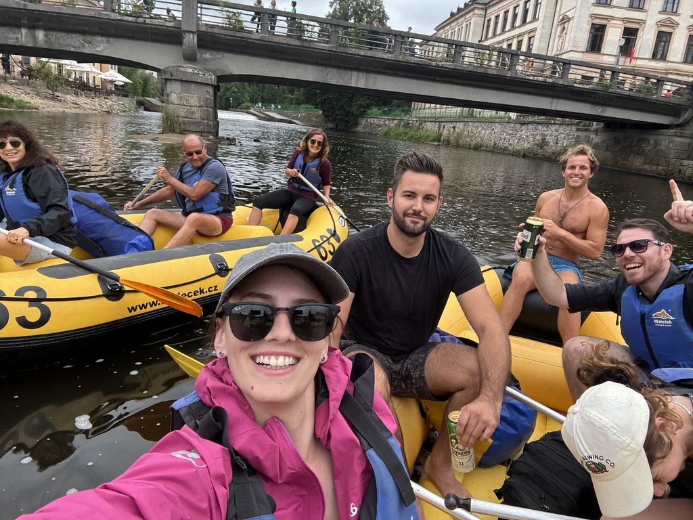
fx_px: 460
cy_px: 260
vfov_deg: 58.9
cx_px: 346
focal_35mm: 23
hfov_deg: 73.9
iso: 25
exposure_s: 1/557
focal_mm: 2.69
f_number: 1.9
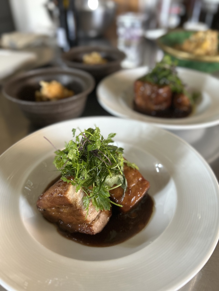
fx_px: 219
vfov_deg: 67.3
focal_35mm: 26
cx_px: 110
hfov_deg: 53.1
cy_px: 146
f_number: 1.5
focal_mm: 5.7
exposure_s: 1/60
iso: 320
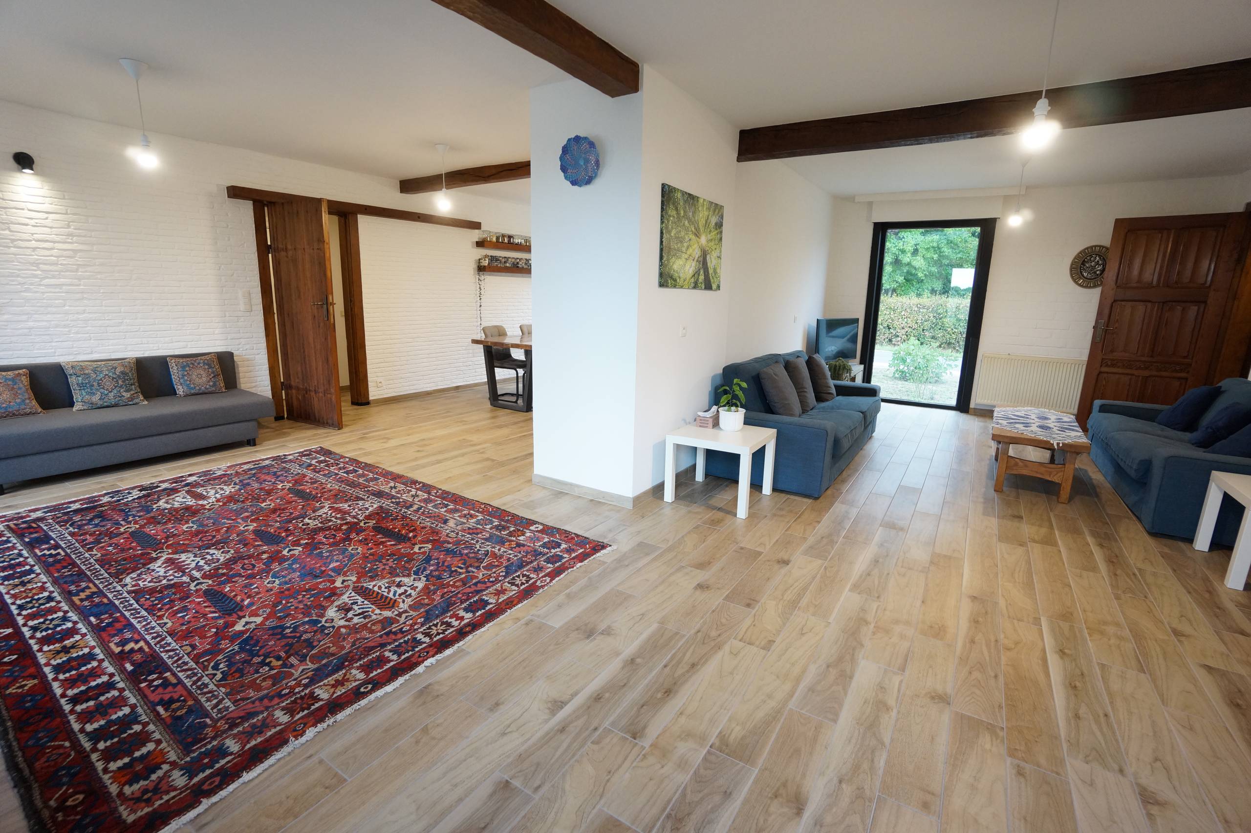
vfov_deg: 77.3
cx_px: 626
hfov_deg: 100.4
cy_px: 416
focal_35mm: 15
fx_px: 521
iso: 800
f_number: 4
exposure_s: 1/60
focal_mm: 10
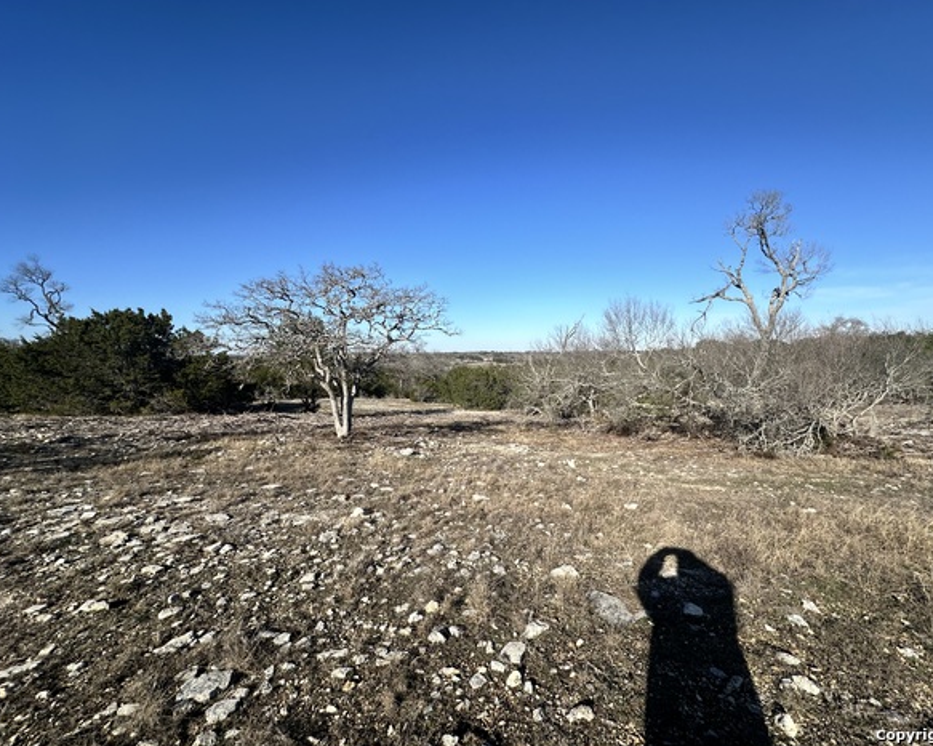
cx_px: 491
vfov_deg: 84.0
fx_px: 414
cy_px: 379
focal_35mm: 15
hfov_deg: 96.7
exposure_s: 1/2451
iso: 50
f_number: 2.2
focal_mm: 2.22
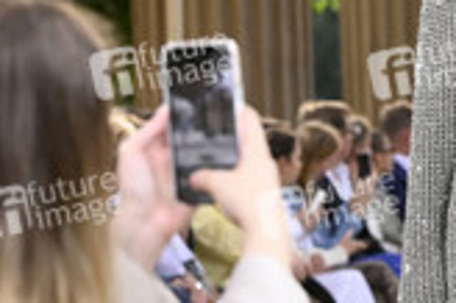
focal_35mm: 344
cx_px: 366
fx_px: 4353
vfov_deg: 4.0
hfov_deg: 6.0
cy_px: -3
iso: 3200
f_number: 7.1
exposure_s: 1/1250
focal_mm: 125
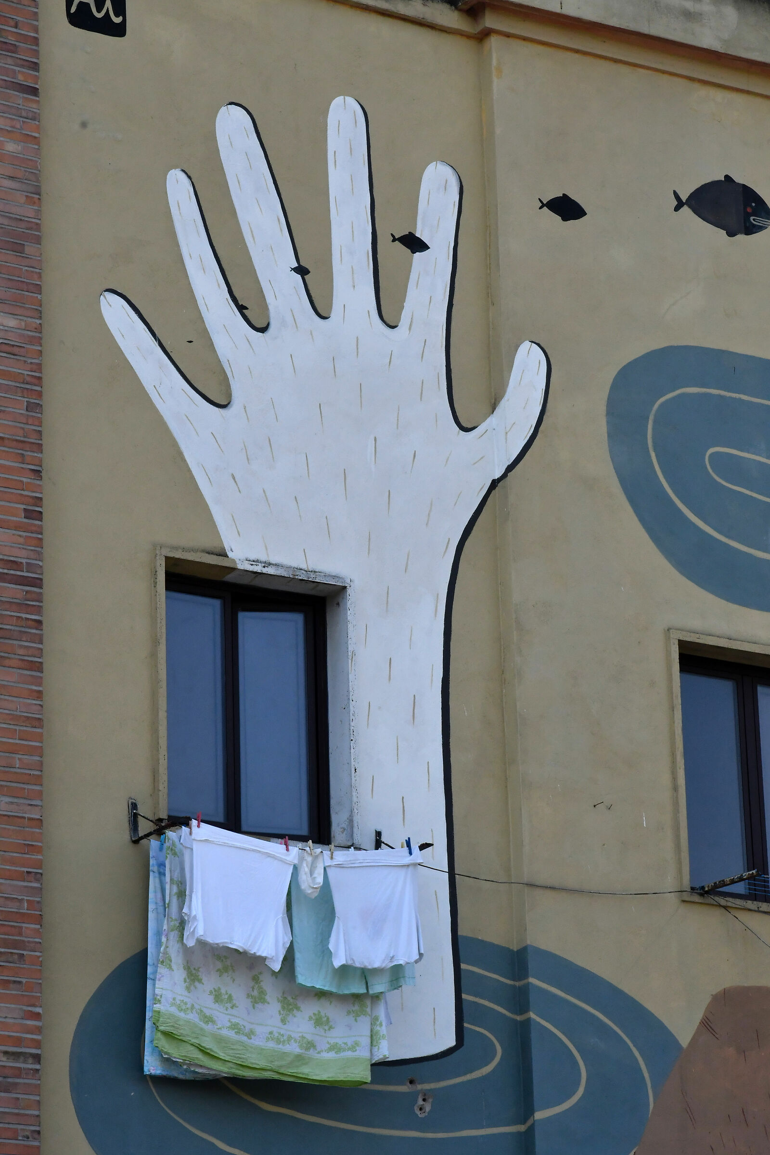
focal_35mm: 138
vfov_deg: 14.9
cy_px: 578
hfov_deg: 9.9
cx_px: 385
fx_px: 4427
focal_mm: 92
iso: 1000
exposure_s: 1/800
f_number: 14
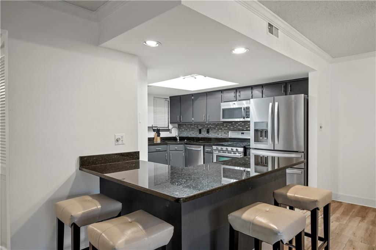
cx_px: 188
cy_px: 125
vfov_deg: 58.3
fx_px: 224
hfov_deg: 79.9
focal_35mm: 22
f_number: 8
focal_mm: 21.5
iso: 400
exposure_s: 1/5
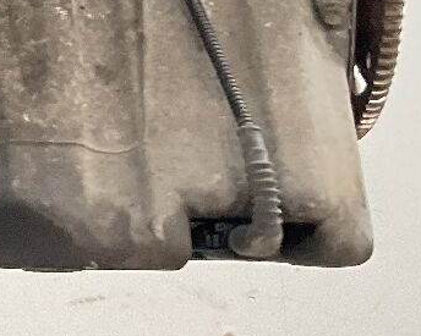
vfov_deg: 9.1
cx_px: -390
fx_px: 1968
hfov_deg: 11.2
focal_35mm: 158
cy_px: -390
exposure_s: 1/50
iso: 125
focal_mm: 3
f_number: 1.8
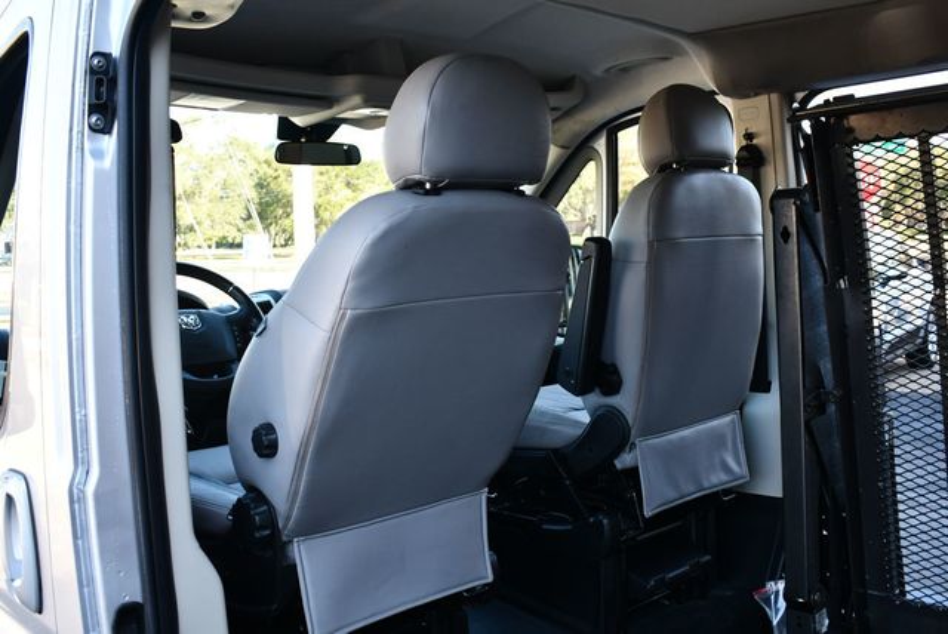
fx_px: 949
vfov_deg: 36.9
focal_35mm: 36
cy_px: 317
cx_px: 474
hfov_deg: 53.1
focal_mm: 18
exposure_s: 1/250
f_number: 3.5
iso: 400
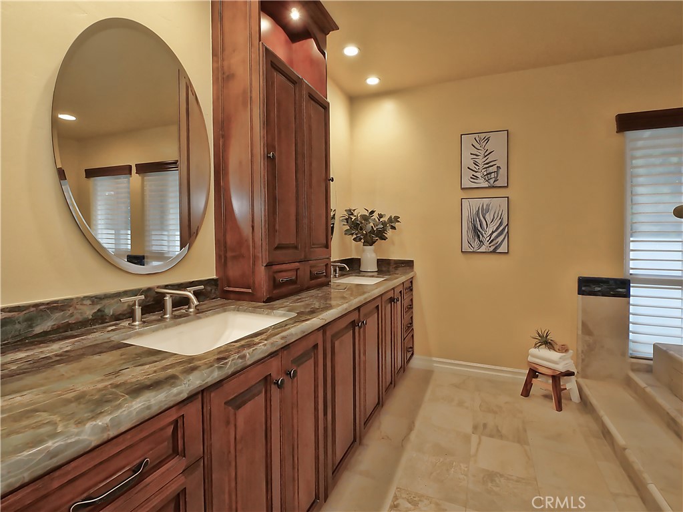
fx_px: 316
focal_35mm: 16
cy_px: 256
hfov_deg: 94.5
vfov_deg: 78.1
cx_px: 342
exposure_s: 1/60
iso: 2500
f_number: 7.1
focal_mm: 8
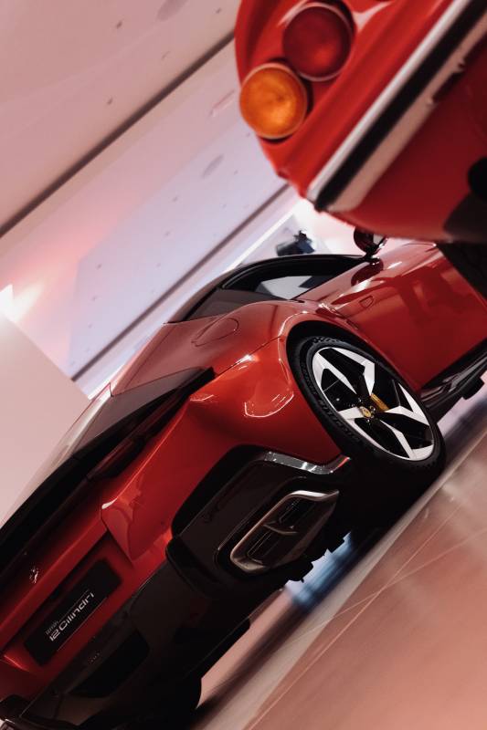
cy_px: 365
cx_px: 244
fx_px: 1401
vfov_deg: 29.2
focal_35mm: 69
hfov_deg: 19.7
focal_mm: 69
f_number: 4
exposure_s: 1/80
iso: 5000
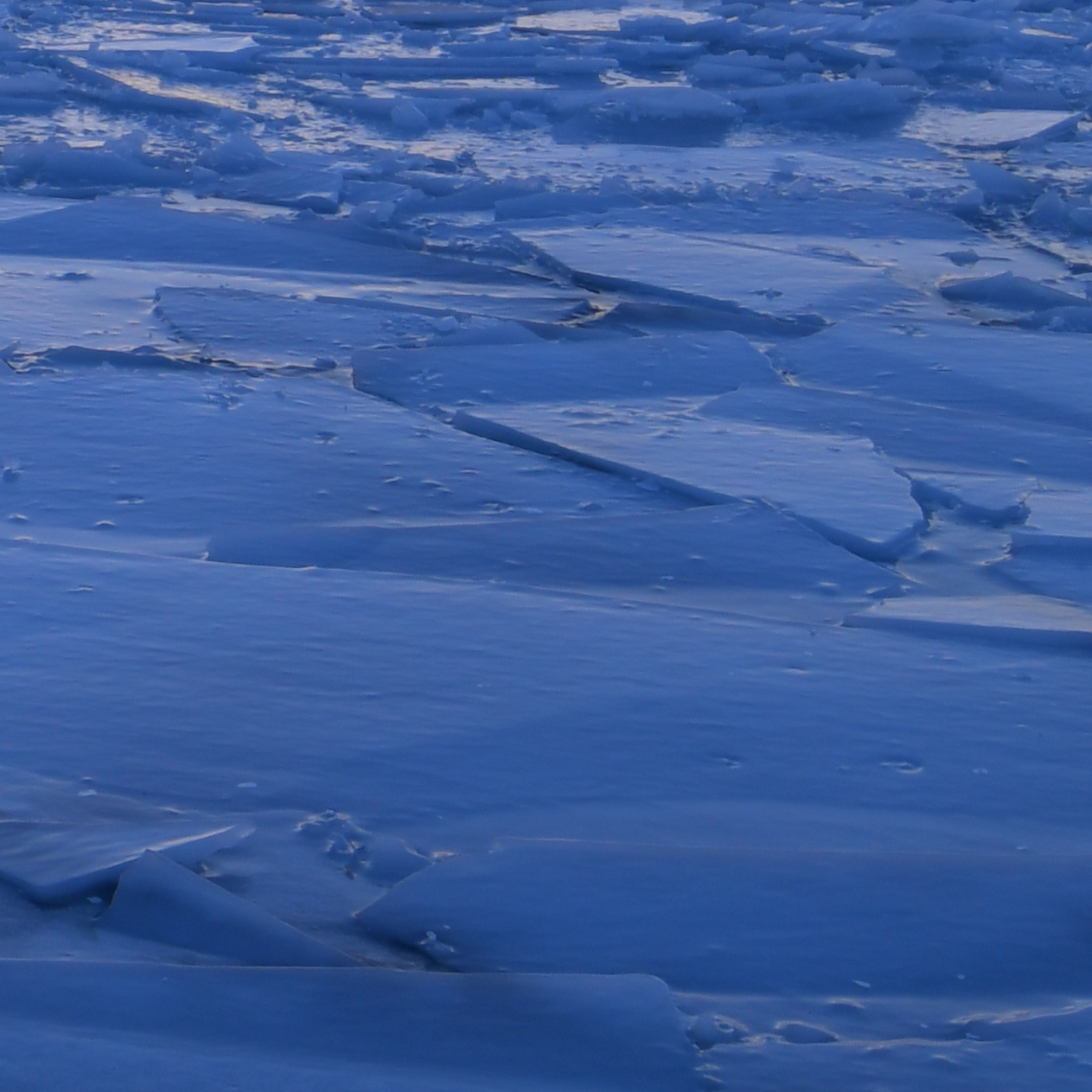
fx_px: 3569
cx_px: -1144
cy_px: -19
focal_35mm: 100
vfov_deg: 17.0
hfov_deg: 14.3
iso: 64
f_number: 14
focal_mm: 18
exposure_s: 1/20
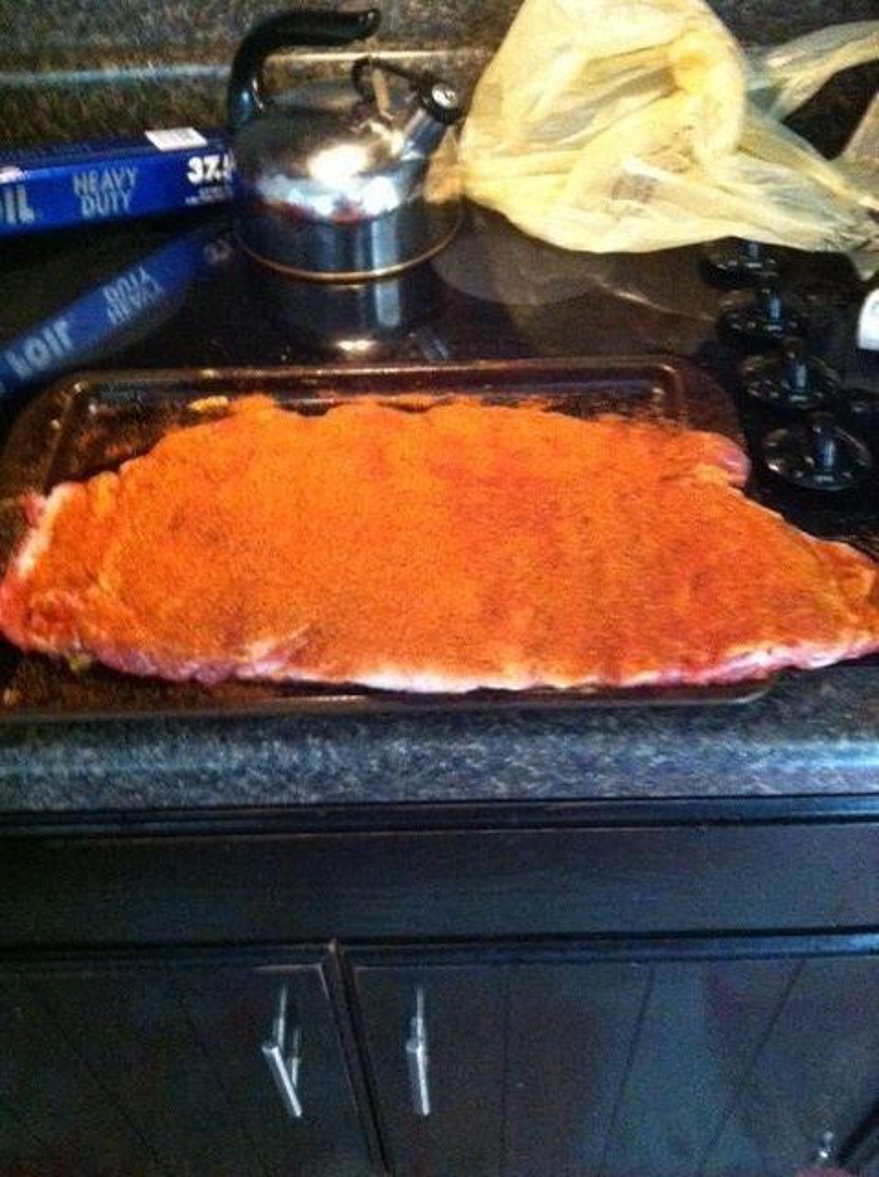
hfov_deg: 40.6
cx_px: 440
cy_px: 588
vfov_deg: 52.7
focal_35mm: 35
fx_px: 1188
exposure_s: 1/15
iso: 1000
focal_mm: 3.85
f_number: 2.8
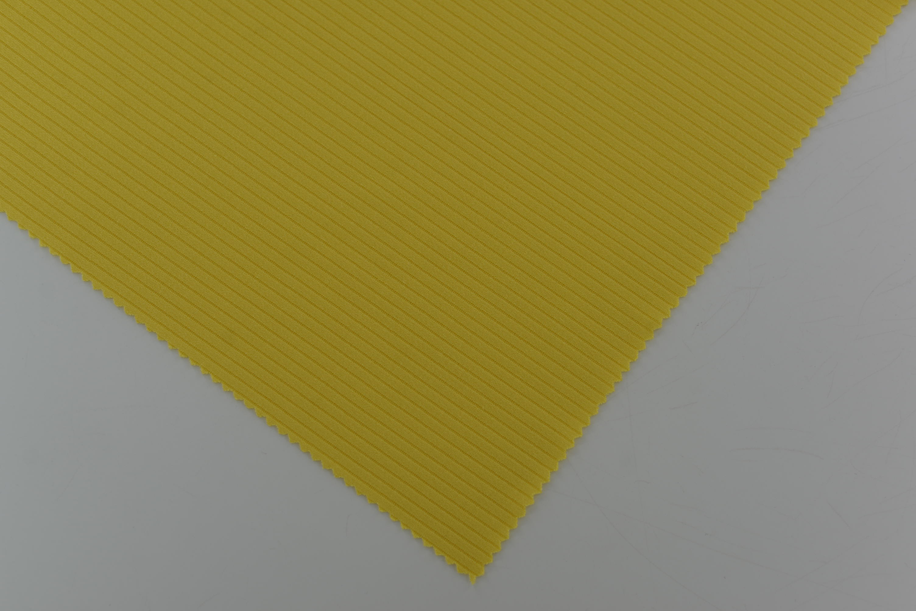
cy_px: 306
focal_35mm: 50
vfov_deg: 27.0
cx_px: 458
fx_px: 1273
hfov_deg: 39.6
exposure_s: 1/400
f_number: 3.5
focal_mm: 50
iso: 100
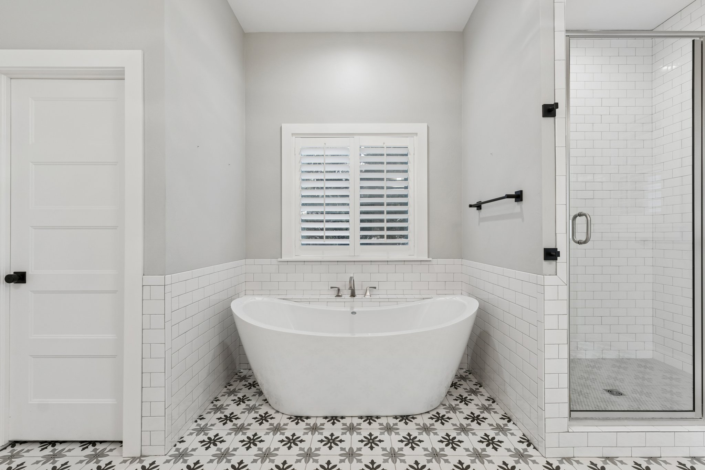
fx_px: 314
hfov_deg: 96.6
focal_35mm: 16
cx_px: 352
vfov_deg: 73.6
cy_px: 235
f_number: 8
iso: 200
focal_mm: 10.7
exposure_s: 1/30
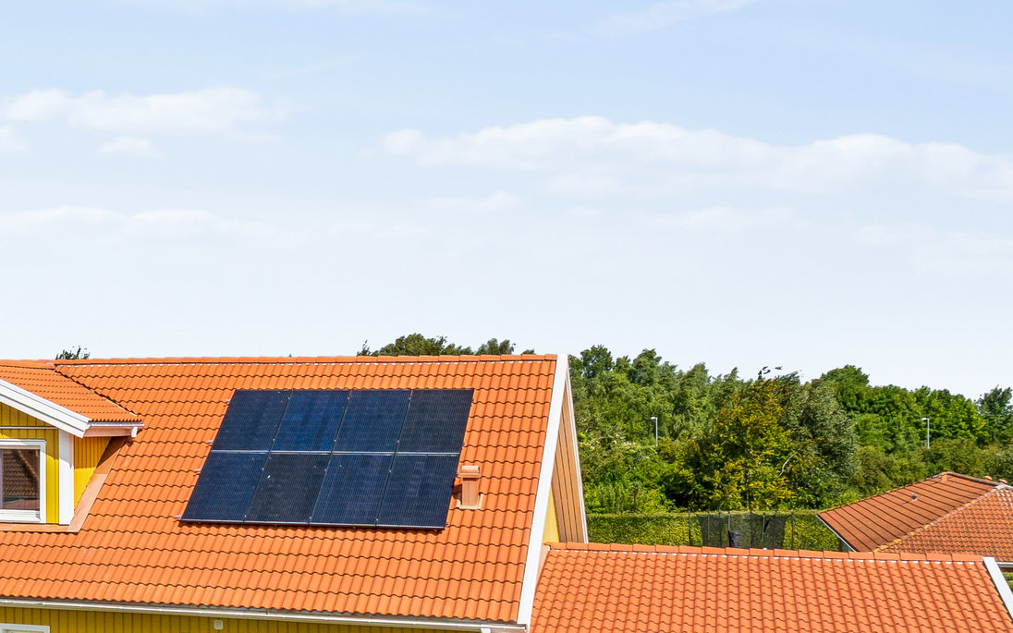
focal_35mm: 54
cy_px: 446
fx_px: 1502
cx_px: 226
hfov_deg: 36.2
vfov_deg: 23.6
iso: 200
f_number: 8
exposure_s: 1/800
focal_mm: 13
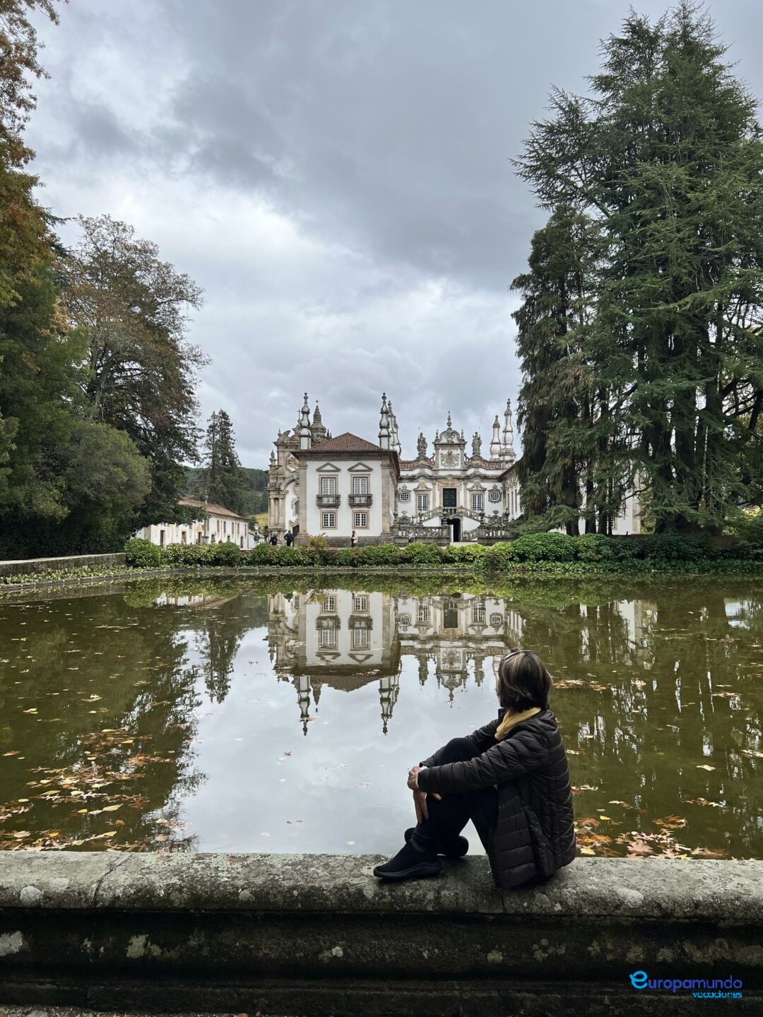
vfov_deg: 67.3
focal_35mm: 26
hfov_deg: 53.1
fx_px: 764
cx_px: 382
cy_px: 508
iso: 50
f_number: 1.5
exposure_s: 1/2404
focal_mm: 5.7
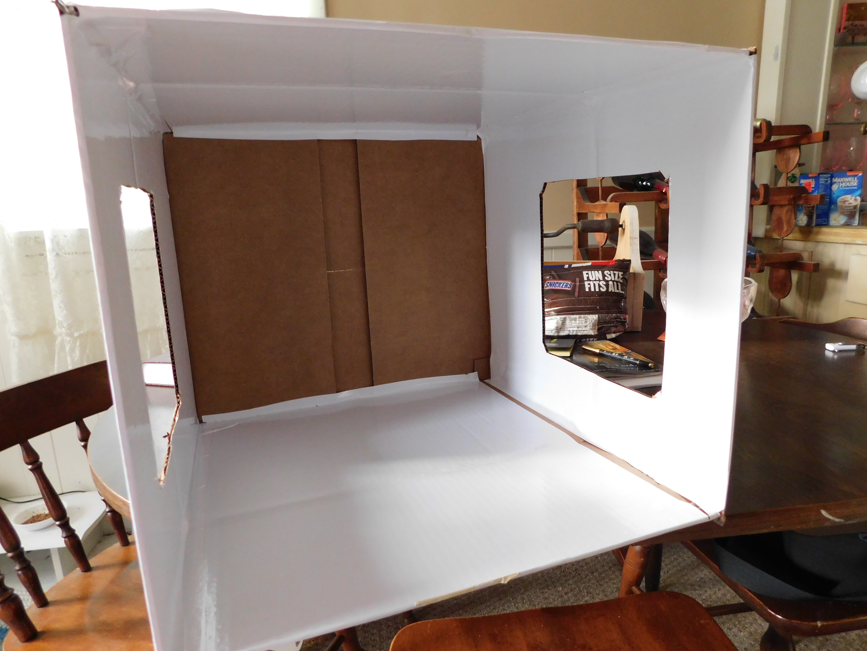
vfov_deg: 58.9
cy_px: 326
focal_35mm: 23
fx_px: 576
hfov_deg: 73.9
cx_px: 434
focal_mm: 4
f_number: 3
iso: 400
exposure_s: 1/15
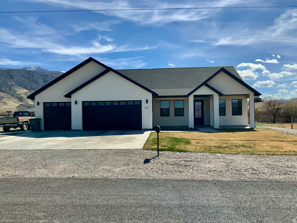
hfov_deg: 61.7
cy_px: 112
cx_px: 148
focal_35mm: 29
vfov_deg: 48.2
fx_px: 249
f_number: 1.8
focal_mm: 3
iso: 16
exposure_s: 1/2959
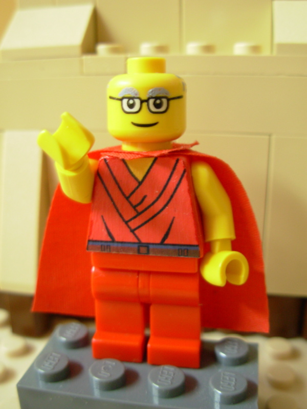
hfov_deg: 37.7
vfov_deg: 49.0
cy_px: 204
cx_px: 154
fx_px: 449
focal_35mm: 38
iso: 122
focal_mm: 6.3
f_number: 2.9
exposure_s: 1/4
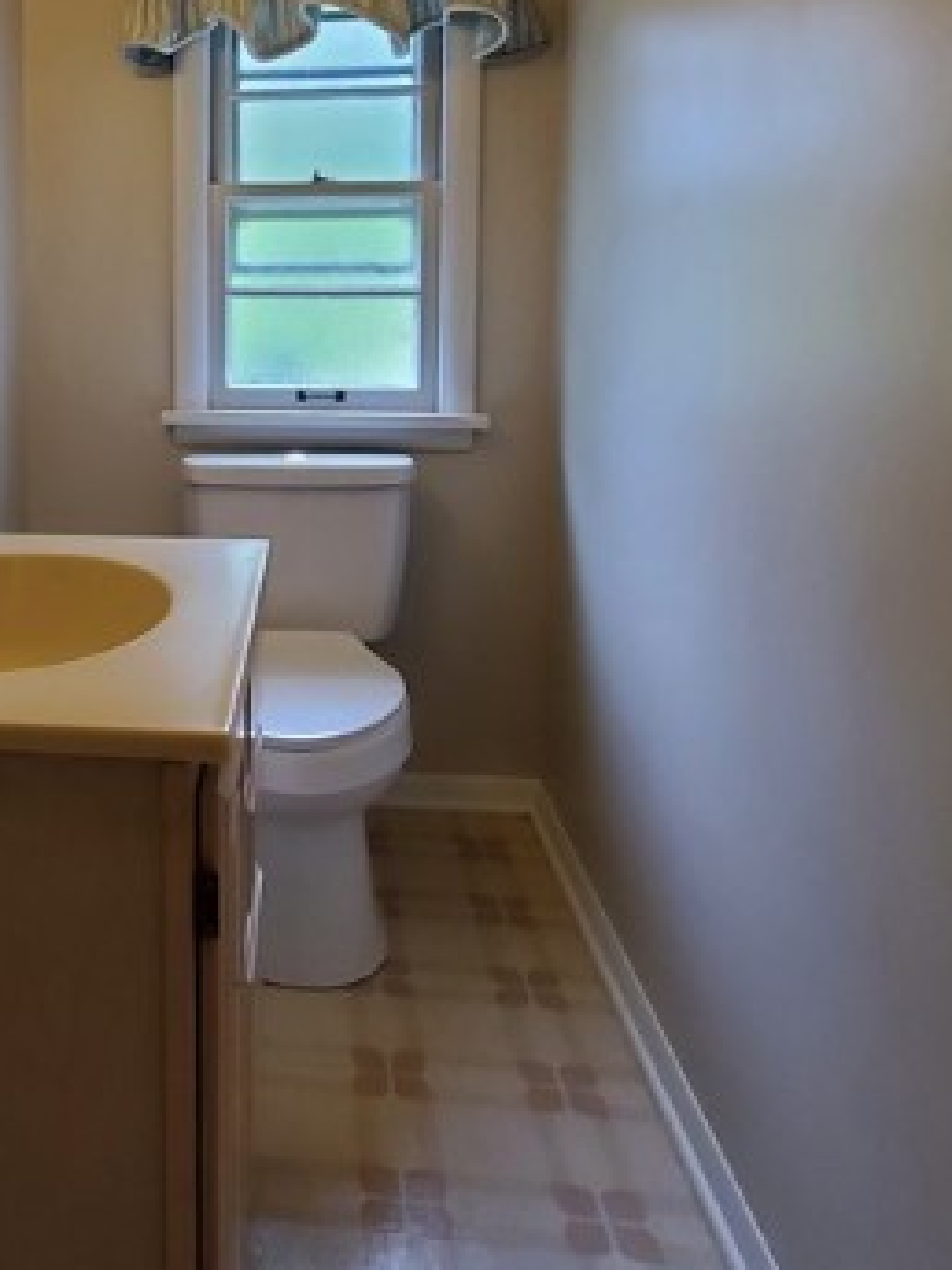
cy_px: 384
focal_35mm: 29
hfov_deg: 45.3
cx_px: 162
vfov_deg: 59.6
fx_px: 1063
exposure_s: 1/60
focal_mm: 1.8
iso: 160
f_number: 2.2
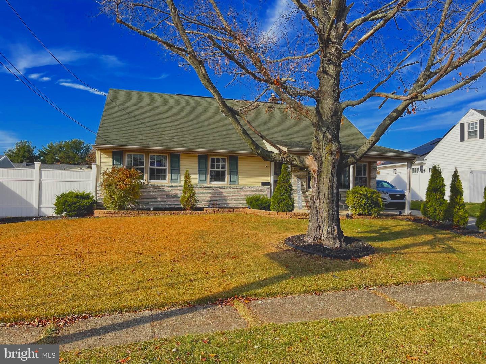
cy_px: 182
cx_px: 243
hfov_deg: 67.3
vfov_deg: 53.1
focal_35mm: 26
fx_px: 365
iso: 32
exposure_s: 1/2083
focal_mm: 5.1
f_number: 1.6
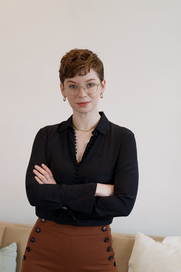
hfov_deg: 19.5
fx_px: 528
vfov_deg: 28.8
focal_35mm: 70
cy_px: 136
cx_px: 90
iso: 2000
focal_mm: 70
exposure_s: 1/250
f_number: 5.6
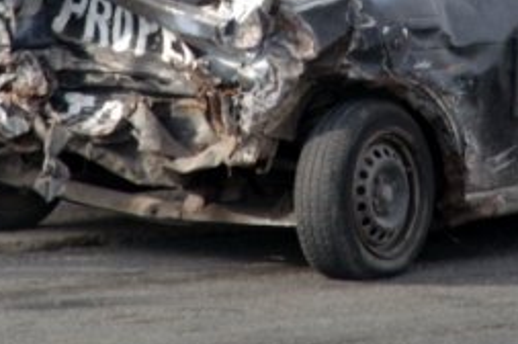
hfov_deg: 4.0
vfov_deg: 2.7
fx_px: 7376
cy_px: -57
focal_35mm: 513
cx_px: 313
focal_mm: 135
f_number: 6
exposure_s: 1/500
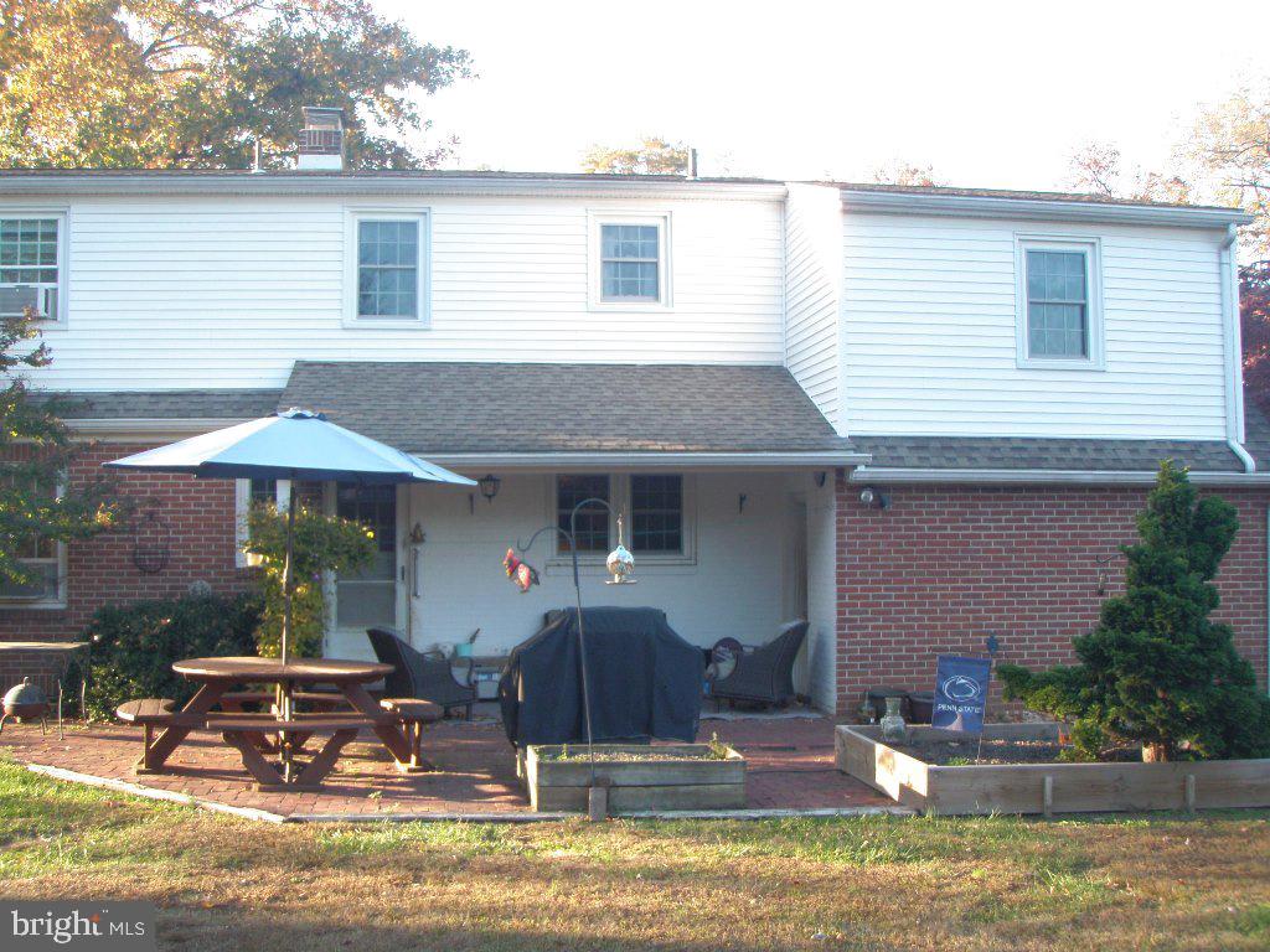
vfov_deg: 37.7
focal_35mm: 38
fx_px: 1394
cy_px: 476
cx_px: 635
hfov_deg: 49.0
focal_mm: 6.7
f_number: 3.5
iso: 80
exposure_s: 1/100
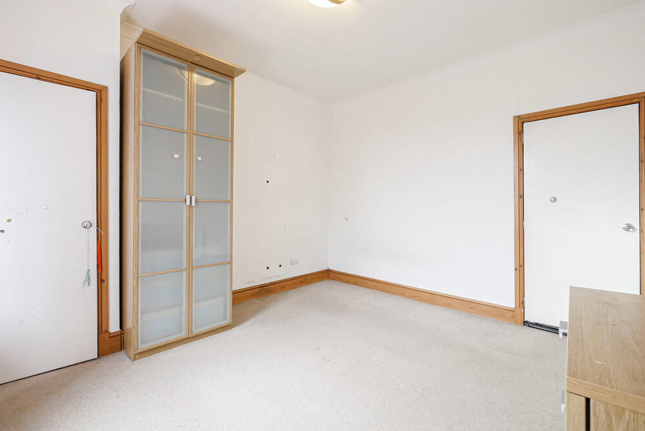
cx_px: 315
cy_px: 216
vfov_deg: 77.3
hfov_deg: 100.4
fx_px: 269
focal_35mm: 15
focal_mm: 7
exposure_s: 1/125
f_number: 4
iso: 1600
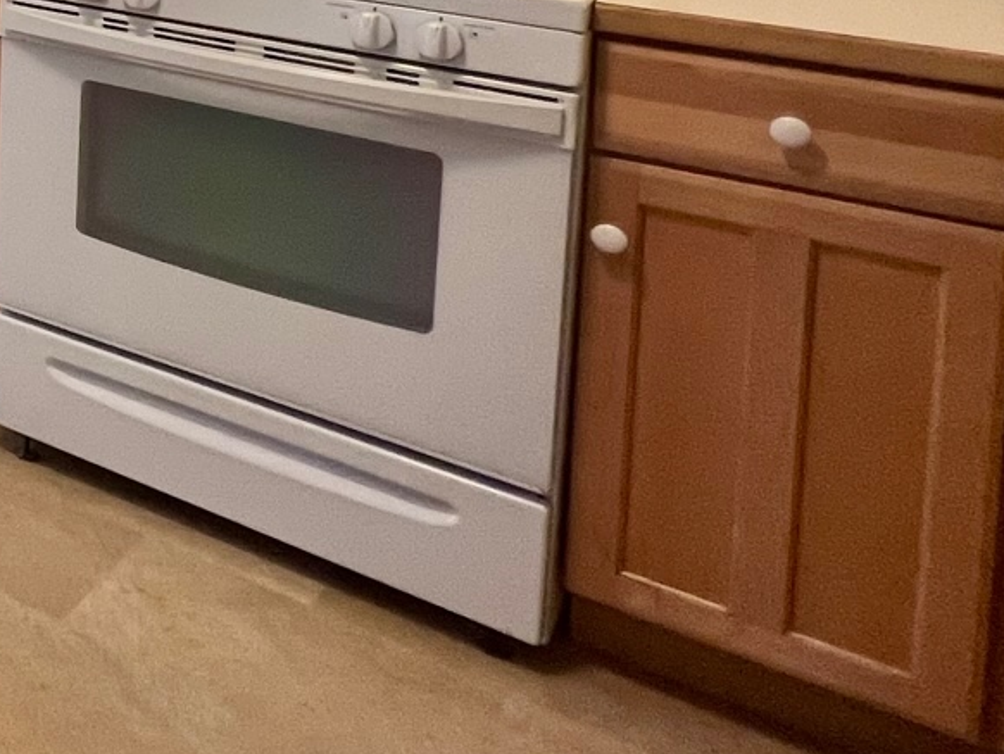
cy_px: -200
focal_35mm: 45
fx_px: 1306
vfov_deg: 27.4
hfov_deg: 26.1
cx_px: -606
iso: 160
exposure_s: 1/60
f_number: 1.8
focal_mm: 1.57
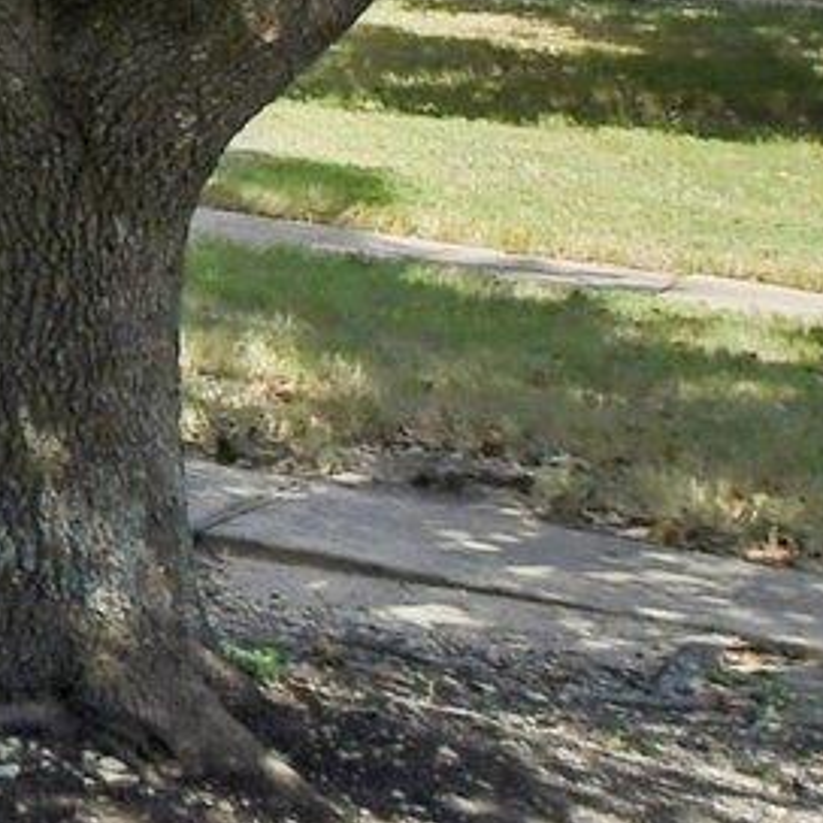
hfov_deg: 8.9
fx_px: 3093
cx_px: -2194
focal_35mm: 115
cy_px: -1154
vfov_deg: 12.1
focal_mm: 12
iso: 400
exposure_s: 1/800
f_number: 8
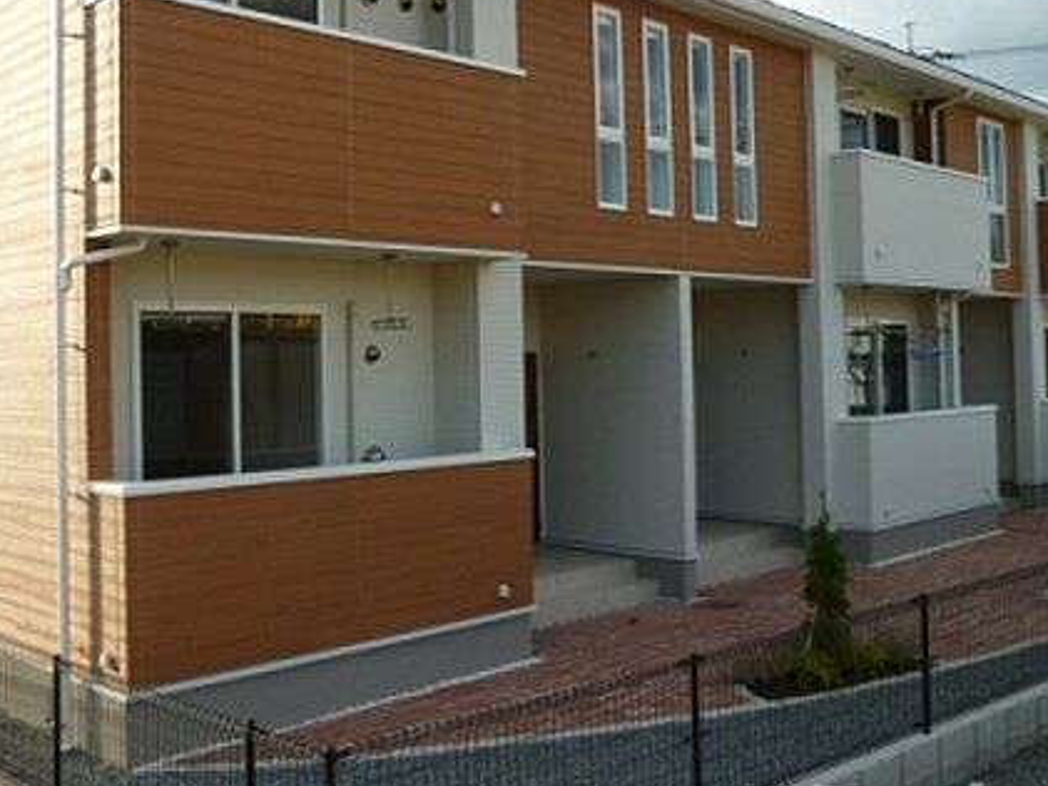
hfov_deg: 48.8
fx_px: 1151
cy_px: 323
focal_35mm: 38
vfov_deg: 37.6
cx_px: 456
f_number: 4
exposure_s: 1/200
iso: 80
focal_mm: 4.5
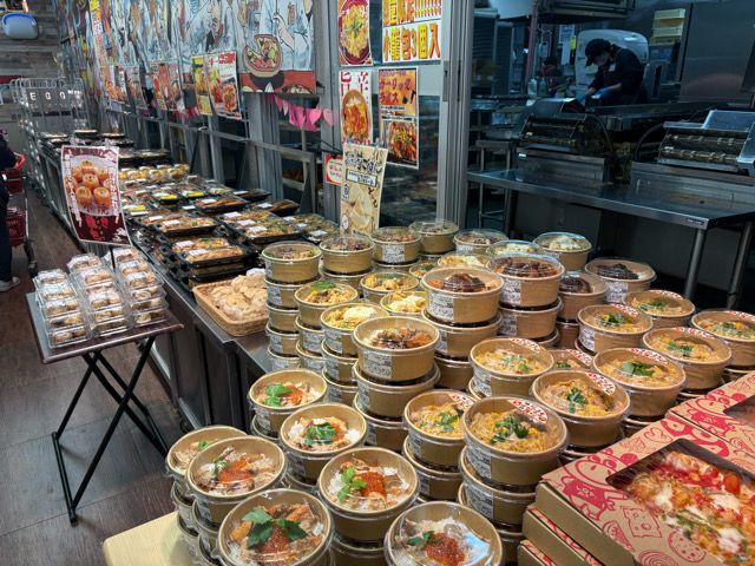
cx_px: 378
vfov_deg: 53.1
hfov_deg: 67.3
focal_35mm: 26
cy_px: 283
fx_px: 567
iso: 50
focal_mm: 5.96
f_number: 1.6
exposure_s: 1/254
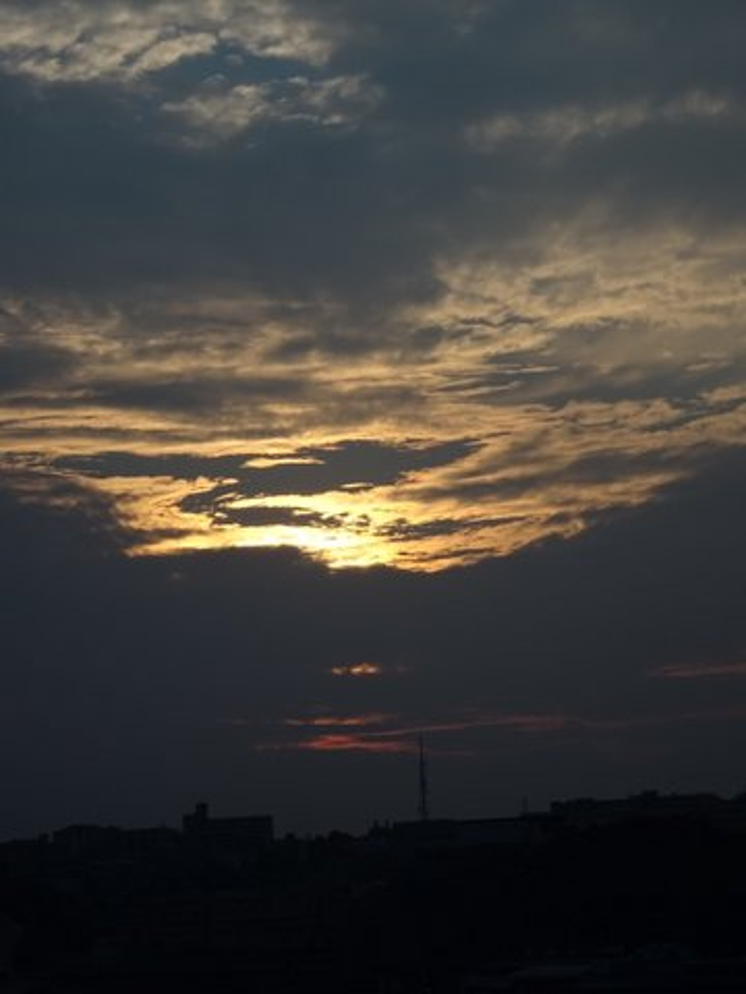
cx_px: 373
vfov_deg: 18.2
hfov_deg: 13.7
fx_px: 3103
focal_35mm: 108
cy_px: 497
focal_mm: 18.53
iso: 80
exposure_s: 1/1000
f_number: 5
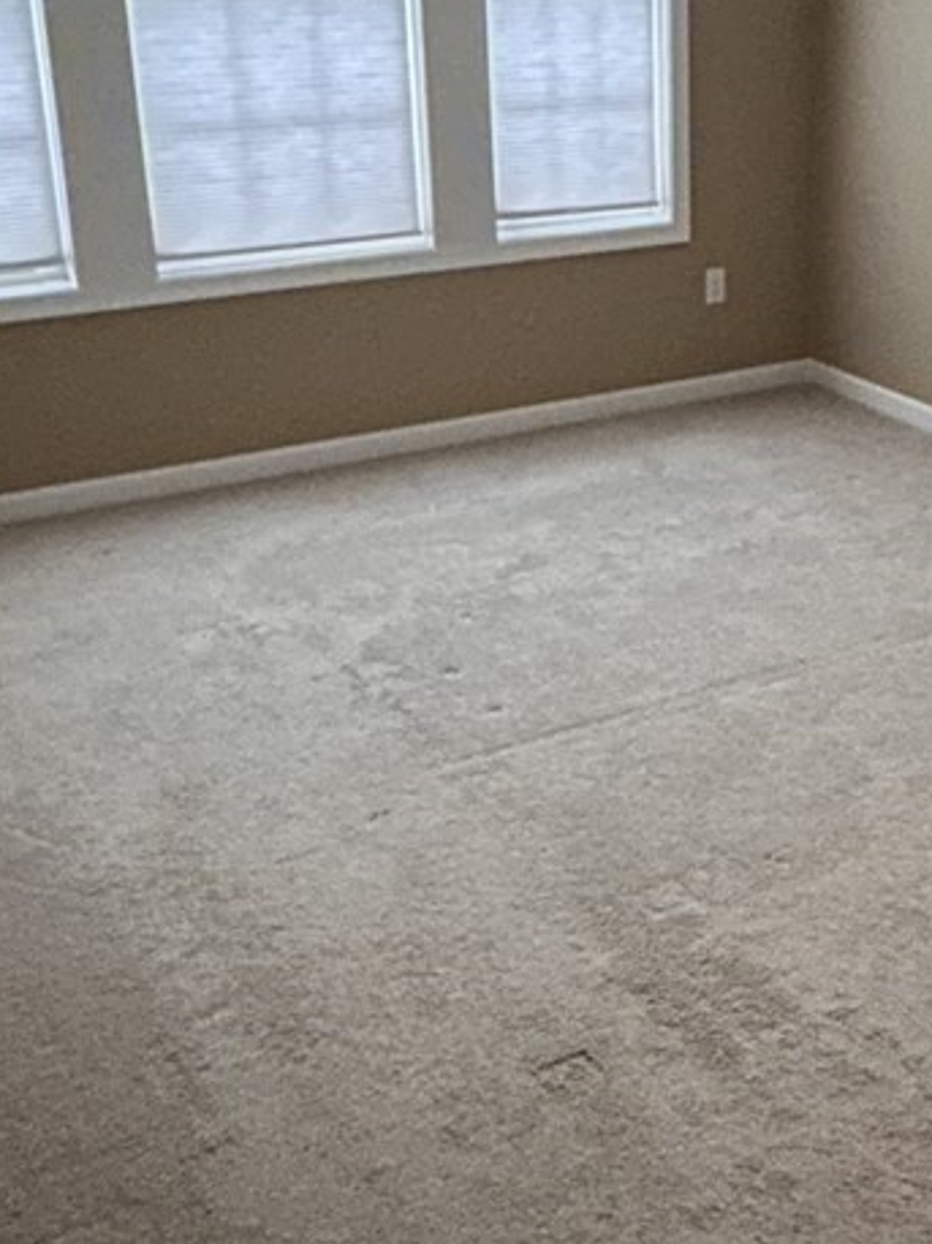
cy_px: 470
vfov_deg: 40.2
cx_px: 750
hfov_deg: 30.1
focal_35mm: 47
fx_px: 1689
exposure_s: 1/8
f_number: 2.2
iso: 1000
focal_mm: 2.22
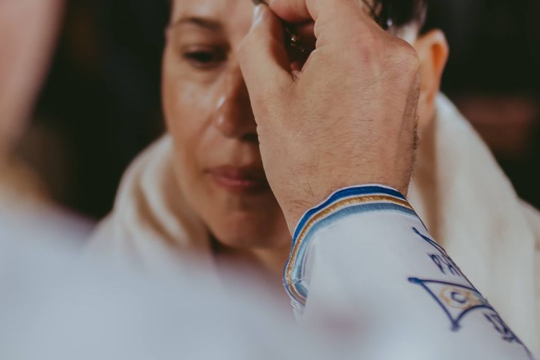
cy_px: 80
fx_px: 1695
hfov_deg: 18.1
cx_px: 188
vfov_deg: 12.1
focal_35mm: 113
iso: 320
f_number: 1.4
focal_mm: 35
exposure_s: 1/200
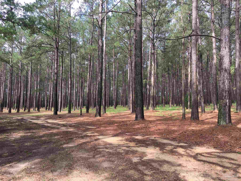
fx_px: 202
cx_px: 120
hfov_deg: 61.7
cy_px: 90
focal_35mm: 29
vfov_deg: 48.2
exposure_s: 1/217
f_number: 2.2
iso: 25
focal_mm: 4.15
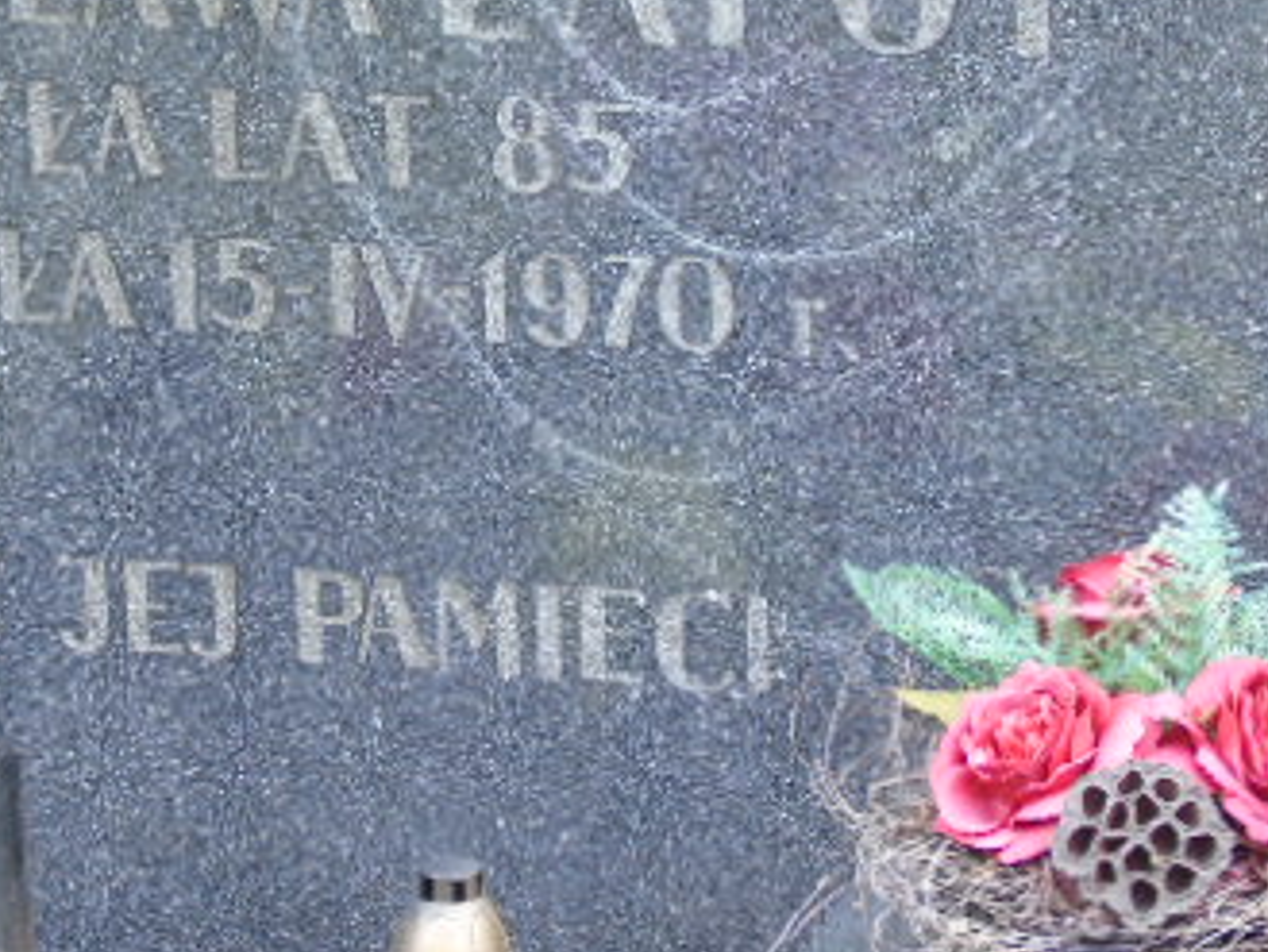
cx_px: 378
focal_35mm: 183
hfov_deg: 10.8
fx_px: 6706
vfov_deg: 8.1
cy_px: 378
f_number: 4.3
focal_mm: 17
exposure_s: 1/30
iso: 100
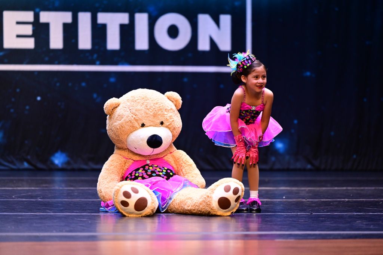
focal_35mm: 175
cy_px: 128
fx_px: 1862
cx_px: 192
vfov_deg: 7.8
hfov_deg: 11.7
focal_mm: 175
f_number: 3.2
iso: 2500
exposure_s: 1/1000
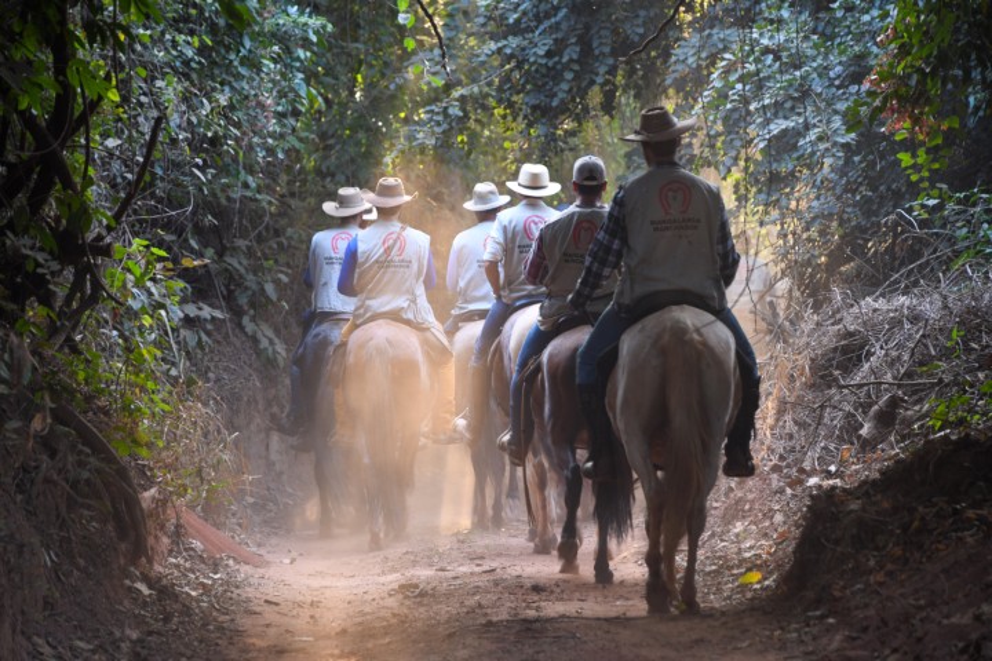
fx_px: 5235
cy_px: 330
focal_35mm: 190
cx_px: 496
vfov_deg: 7.2
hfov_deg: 10.8
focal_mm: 190
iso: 800
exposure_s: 1/30
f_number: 5.6
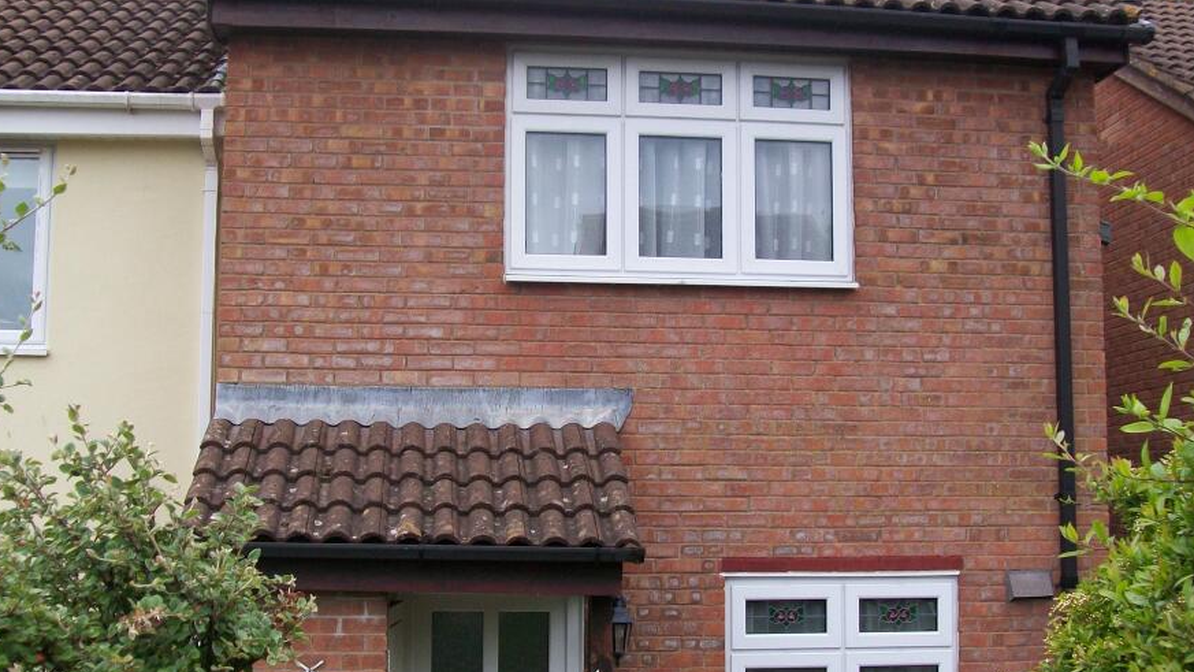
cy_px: 405
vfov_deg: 25.9
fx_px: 1456
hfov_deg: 44.6
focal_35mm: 46
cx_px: 572
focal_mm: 6
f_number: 2.7
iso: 64
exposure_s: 1/250
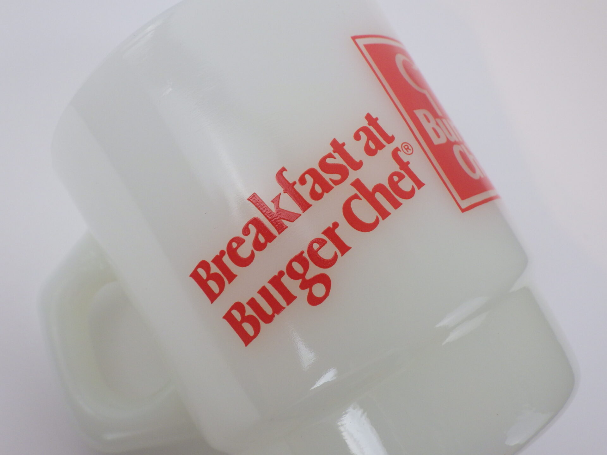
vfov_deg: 41.8
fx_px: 596
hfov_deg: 54.0
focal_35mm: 34
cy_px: 228
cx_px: 304
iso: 125
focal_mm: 6.1
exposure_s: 1/80
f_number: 3.8
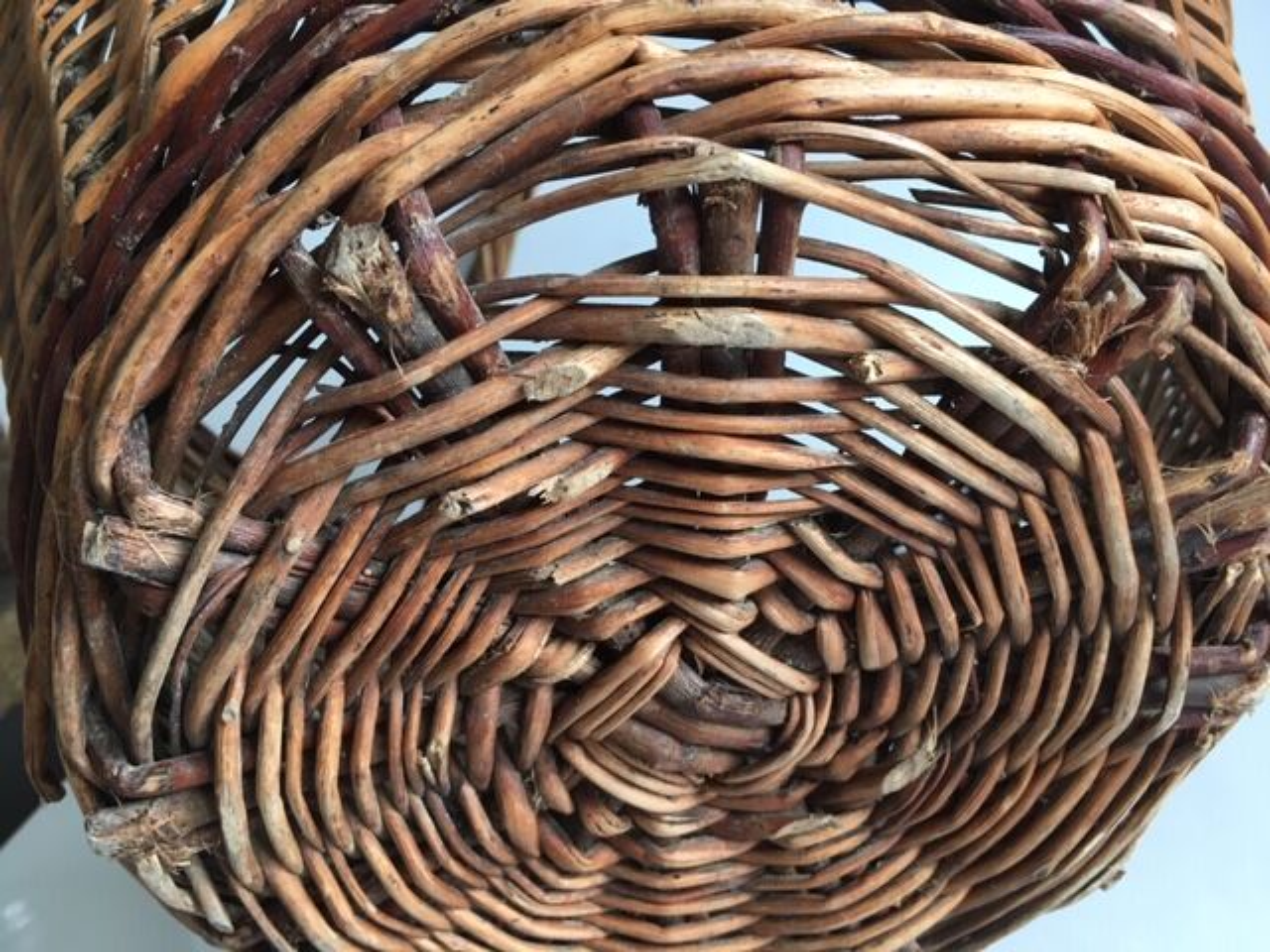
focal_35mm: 29
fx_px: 1064
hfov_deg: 61.7
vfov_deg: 48.2
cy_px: 476
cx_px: 635
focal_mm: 4.15
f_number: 2.2
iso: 32
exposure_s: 1/33
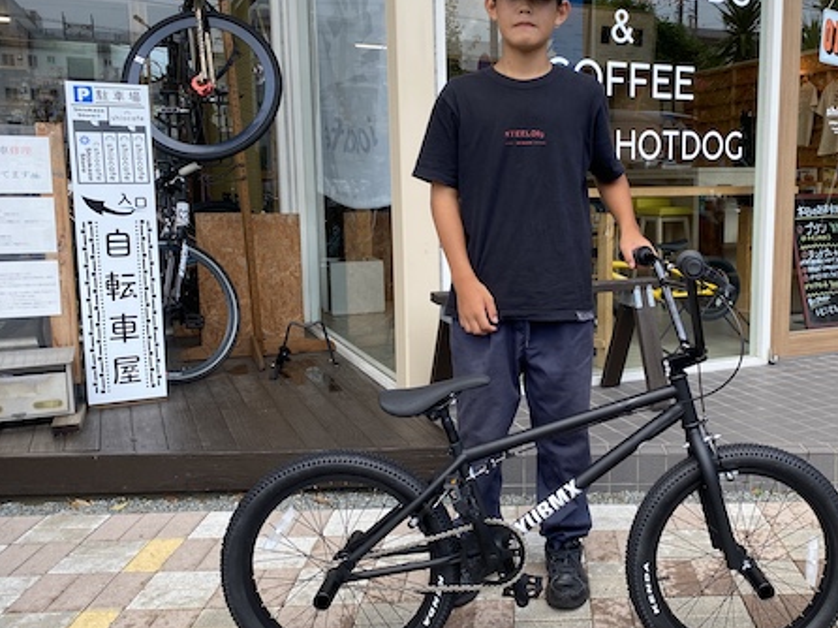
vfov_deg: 40.6
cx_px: 552
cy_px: 297
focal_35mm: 35
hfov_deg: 51.8
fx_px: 847
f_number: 1.8
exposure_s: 1/211
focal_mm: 4.25
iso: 32
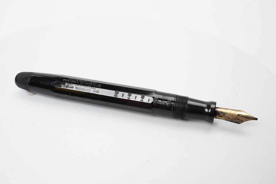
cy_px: 92
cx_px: 138
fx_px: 345
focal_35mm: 45
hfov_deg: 43.6
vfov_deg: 29.9
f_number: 22
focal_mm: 30
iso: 640
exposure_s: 1/100
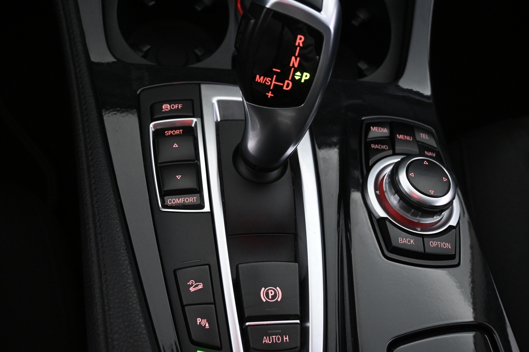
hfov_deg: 52.2
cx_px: 264
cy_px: 176
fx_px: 540
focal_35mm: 37
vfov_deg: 36.2
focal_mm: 24.5
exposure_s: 1/40
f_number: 4.2
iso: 2200
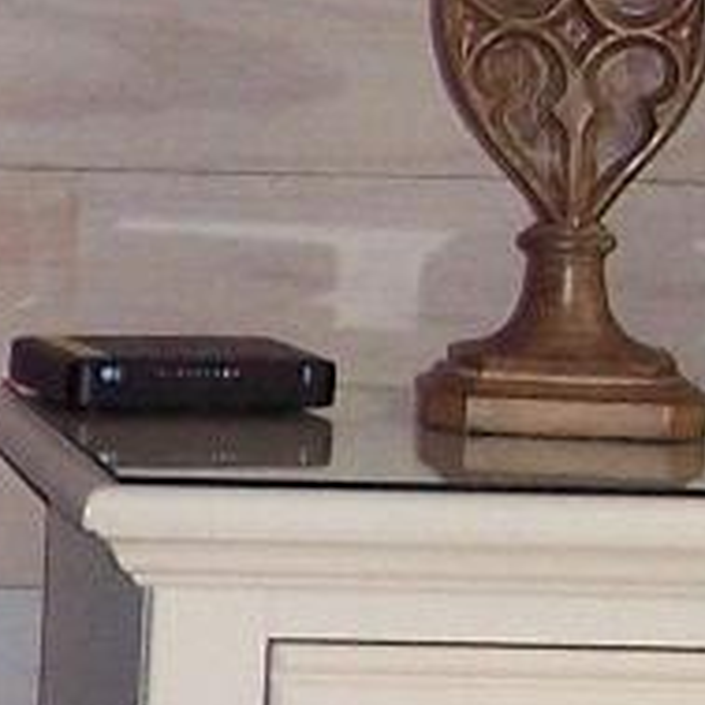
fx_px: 6290
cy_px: 201
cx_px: -1209
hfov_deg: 6.0
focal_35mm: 273
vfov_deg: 6.4
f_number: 2.8
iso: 140
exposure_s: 1/60
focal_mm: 8
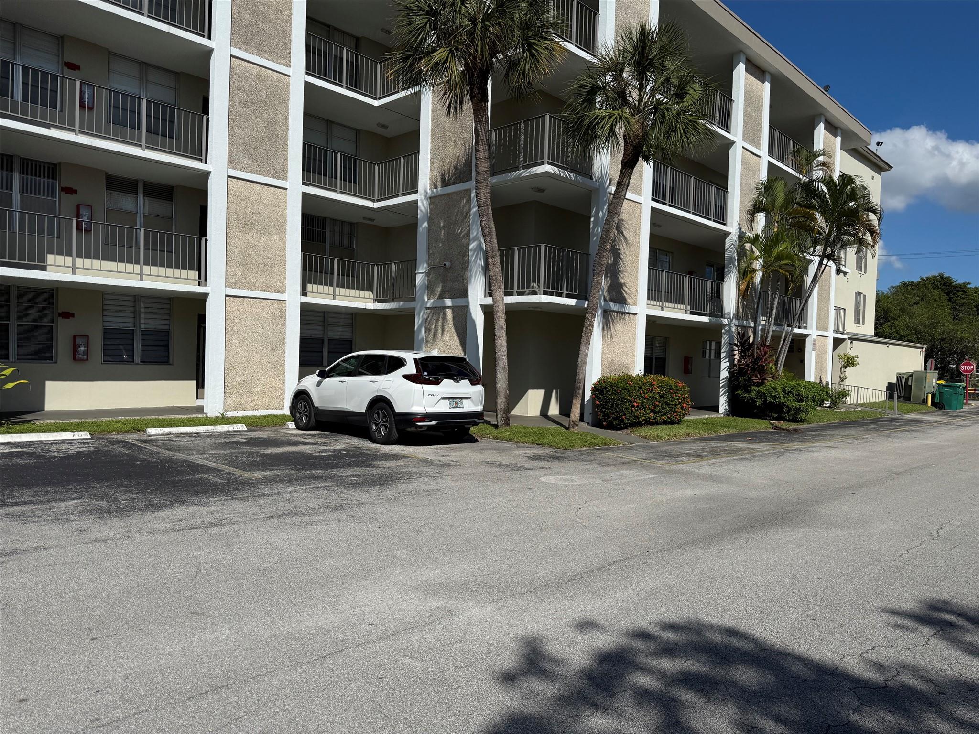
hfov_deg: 71.6
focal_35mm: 24
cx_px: 490
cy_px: 367
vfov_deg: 56.8
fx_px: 679
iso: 80
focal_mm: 6.76
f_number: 1.78
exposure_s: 1/10309
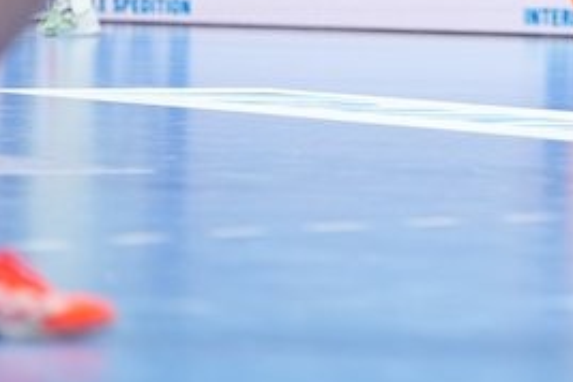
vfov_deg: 3.4
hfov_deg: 5.1
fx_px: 6430
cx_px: 719
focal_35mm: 404
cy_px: -158
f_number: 1.8
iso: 1000
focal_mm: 135
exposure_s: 1/1600
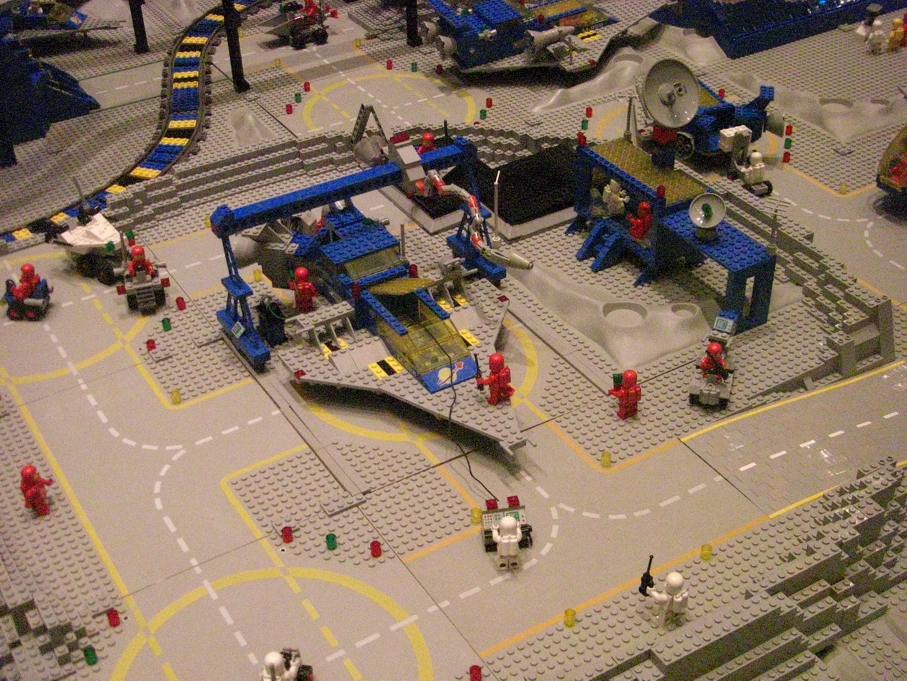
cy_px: 340
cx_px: 454
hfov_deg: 38.2
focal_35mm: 50
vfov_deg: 29.1
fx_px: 1310
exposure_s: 1/125
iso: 1600
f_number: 3.7
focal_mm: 8.4
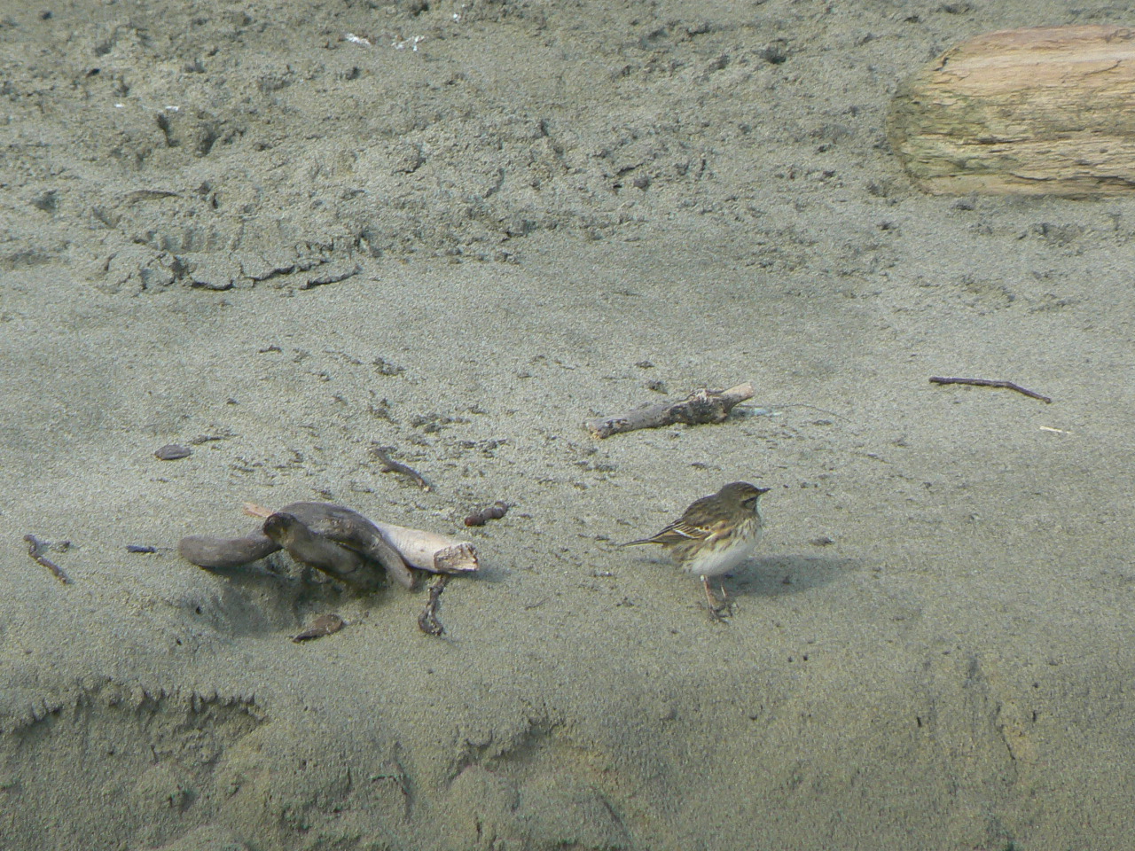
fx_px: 19476
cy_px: 426
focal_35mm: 594
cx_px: 568
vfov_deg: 2.5
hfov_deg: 3.3
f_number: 5.6
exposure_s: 1/200
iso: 80
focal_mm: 72
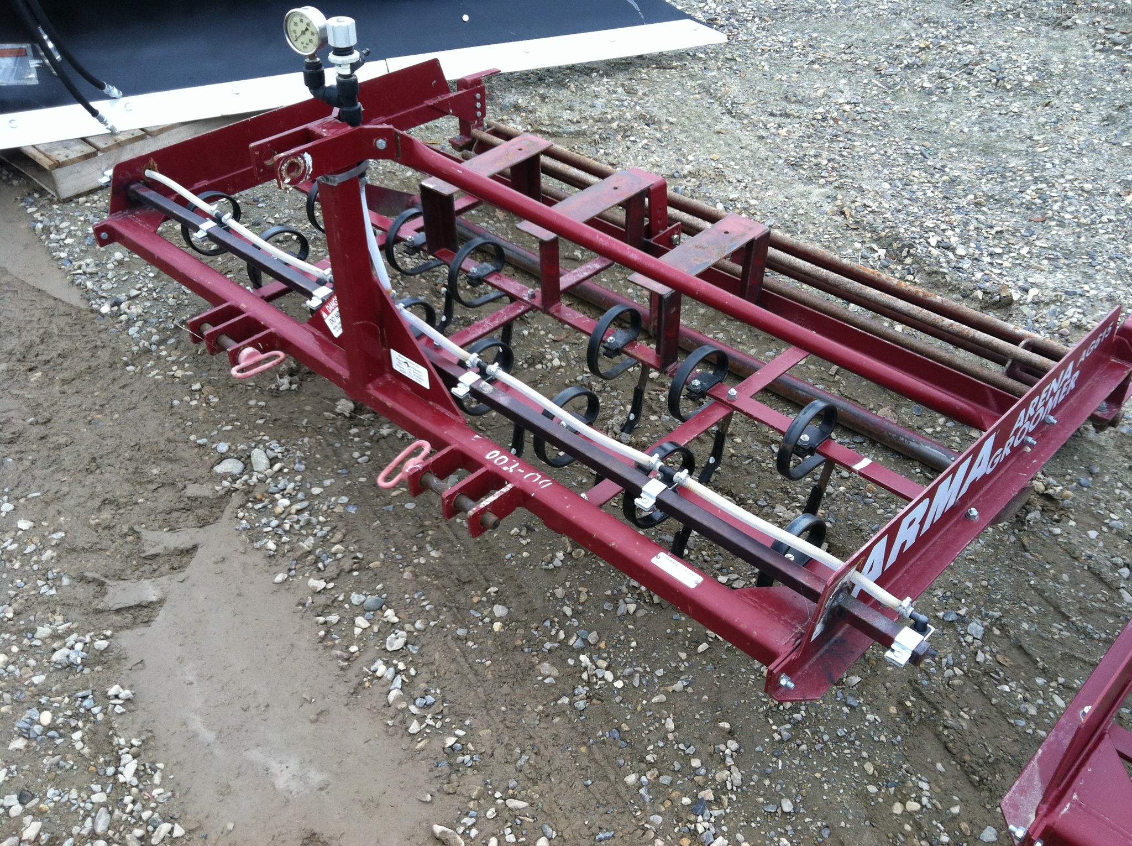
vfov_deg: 40.6
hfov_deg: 52.7
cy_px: 423
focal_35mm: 35
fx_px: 1143
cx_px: 566
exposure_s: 1/219
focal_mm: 3.85
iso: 80
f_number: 2.8
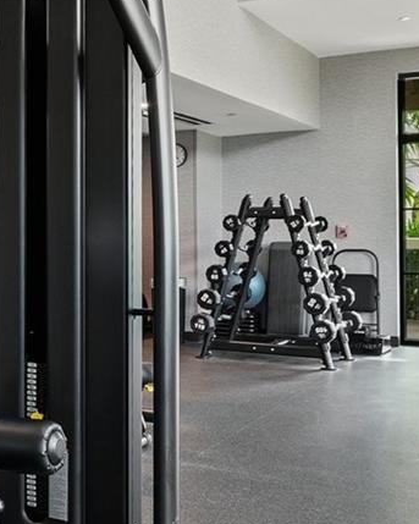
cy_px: 201
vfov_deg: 33.4
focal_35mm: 56
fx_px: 868
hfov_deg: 24.4
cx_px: -93
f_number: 8
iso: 200
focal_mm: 16
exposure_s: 1/2
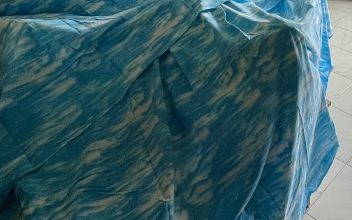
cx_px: 341
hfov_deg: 47.3
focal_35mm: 35
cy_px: -52
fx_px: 336
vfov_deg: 30.2
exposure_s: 1/50
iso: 125
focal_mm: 1.57
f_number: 1.8
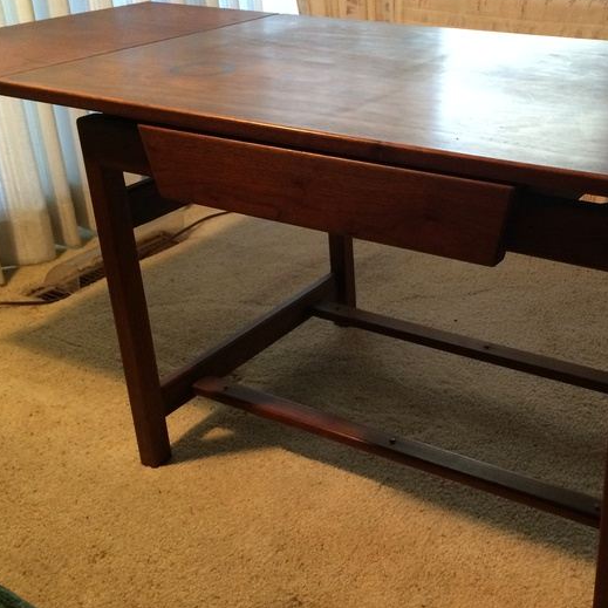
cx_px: 425
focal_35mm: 46
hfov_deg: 36.3
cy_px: 312
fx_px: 914
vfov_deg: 36.8
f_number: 2.2
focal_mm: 4.12
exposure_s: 1/30
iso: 200
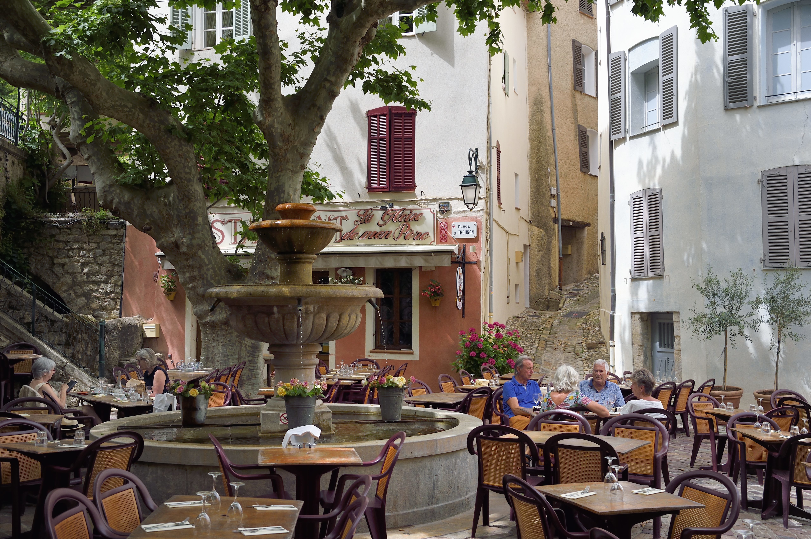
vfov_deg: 30.5
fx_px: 990
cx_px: 406
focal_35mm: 44
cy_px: 270
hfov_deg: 44.5
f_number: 7.1
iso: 400
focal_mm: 44
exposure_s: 1/400
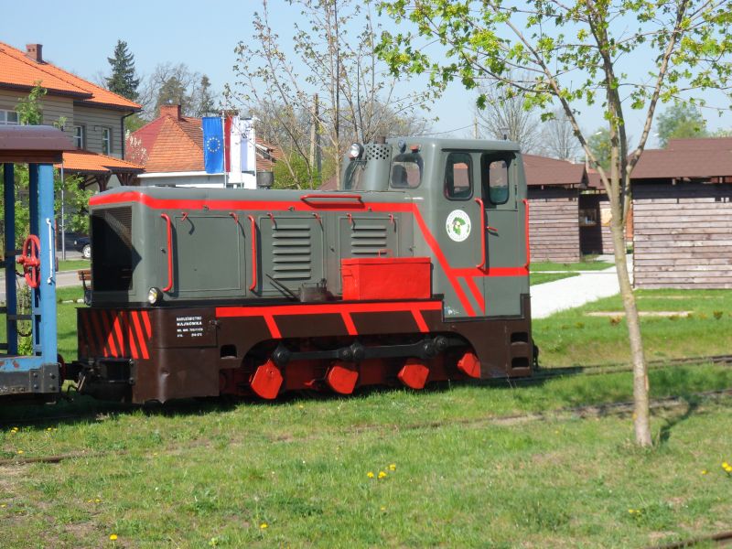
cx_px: 366
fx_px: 1776
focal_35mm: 84
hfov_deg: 23.3
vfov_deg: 17.6
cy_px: 274
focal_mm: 14
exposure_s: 1/250
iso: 80
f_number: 5.1
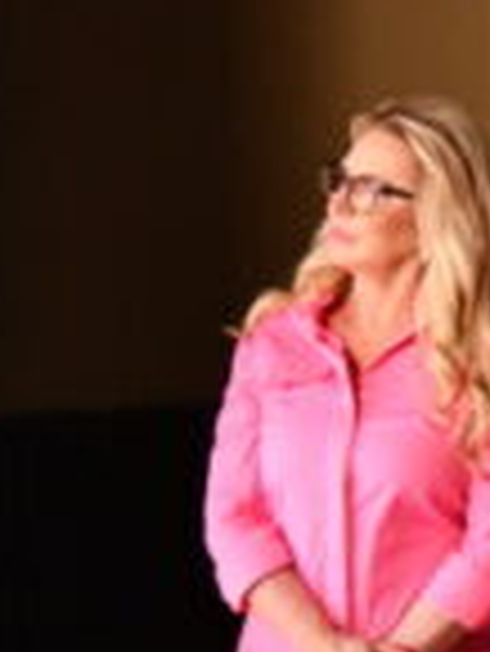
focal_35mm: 102
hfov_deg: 13.5
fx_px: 1922
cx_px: 796
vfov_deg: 19.2
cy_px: 337
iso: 1000
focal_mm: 10
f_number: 4.5
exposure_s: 1/100
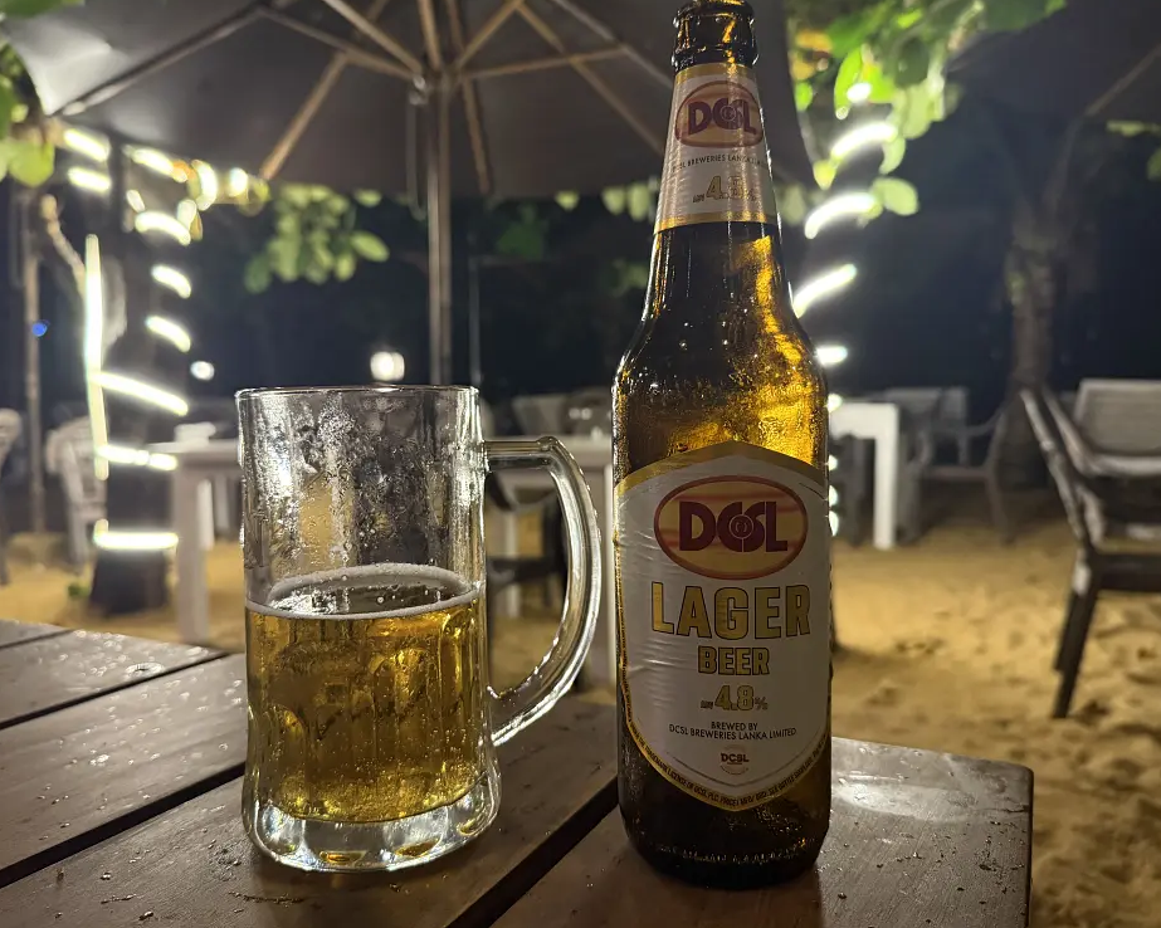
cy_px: 450
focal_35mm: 26
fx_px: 893
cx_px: 556
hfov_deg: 66.0
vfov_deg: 54.9
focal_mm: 6.76
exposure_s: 1/50
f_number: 1.78
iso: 500
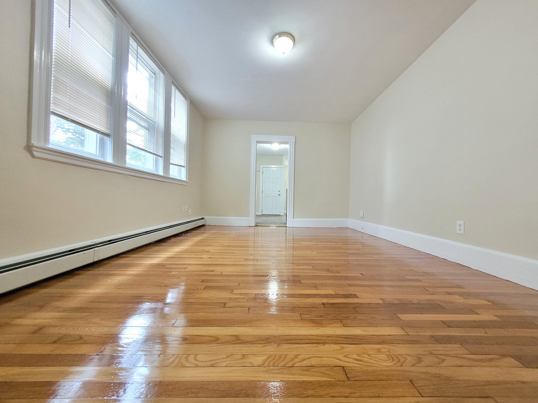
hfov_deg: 106.2
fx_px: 202
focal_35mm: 13
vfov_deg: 89.9
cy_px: 202
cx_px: 269
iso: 640
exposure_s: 1/29
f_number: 2.2
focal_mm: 1.74
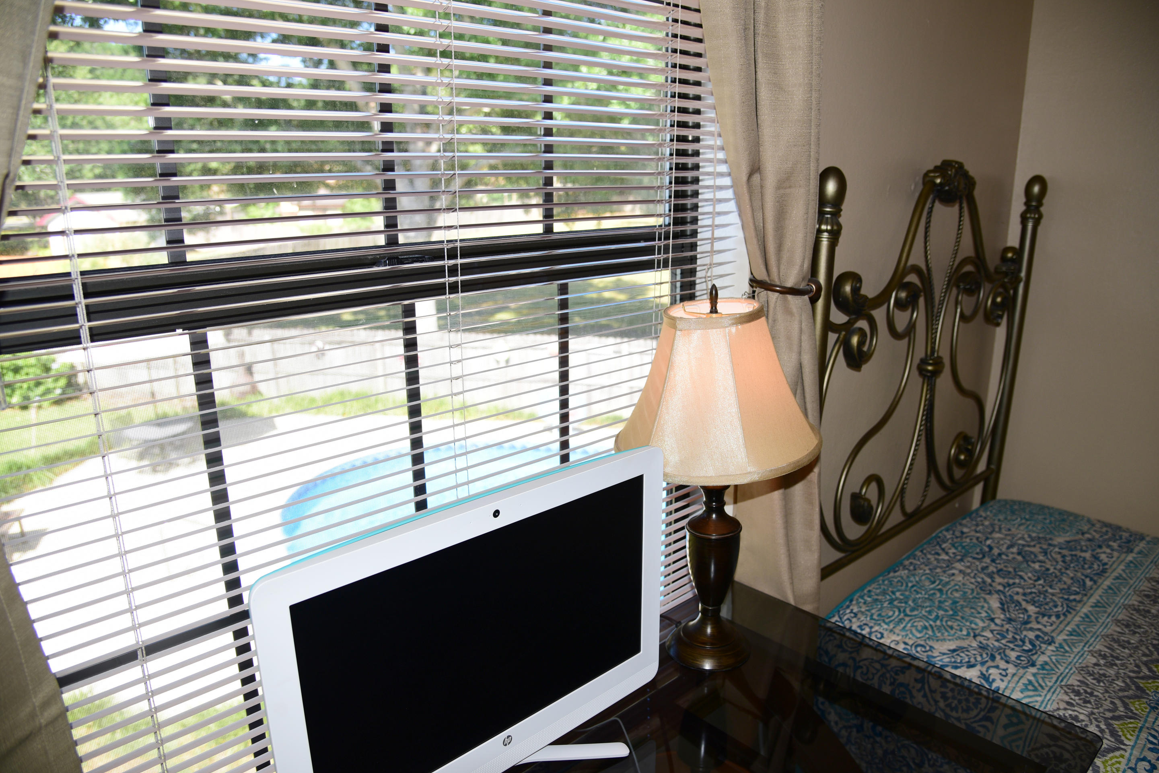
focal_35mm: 25
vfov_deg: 51.3
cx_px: 600
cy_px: 396
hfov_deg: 71.5
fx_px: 805
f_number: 4.5
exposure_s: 1/200
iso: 250
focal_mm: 24
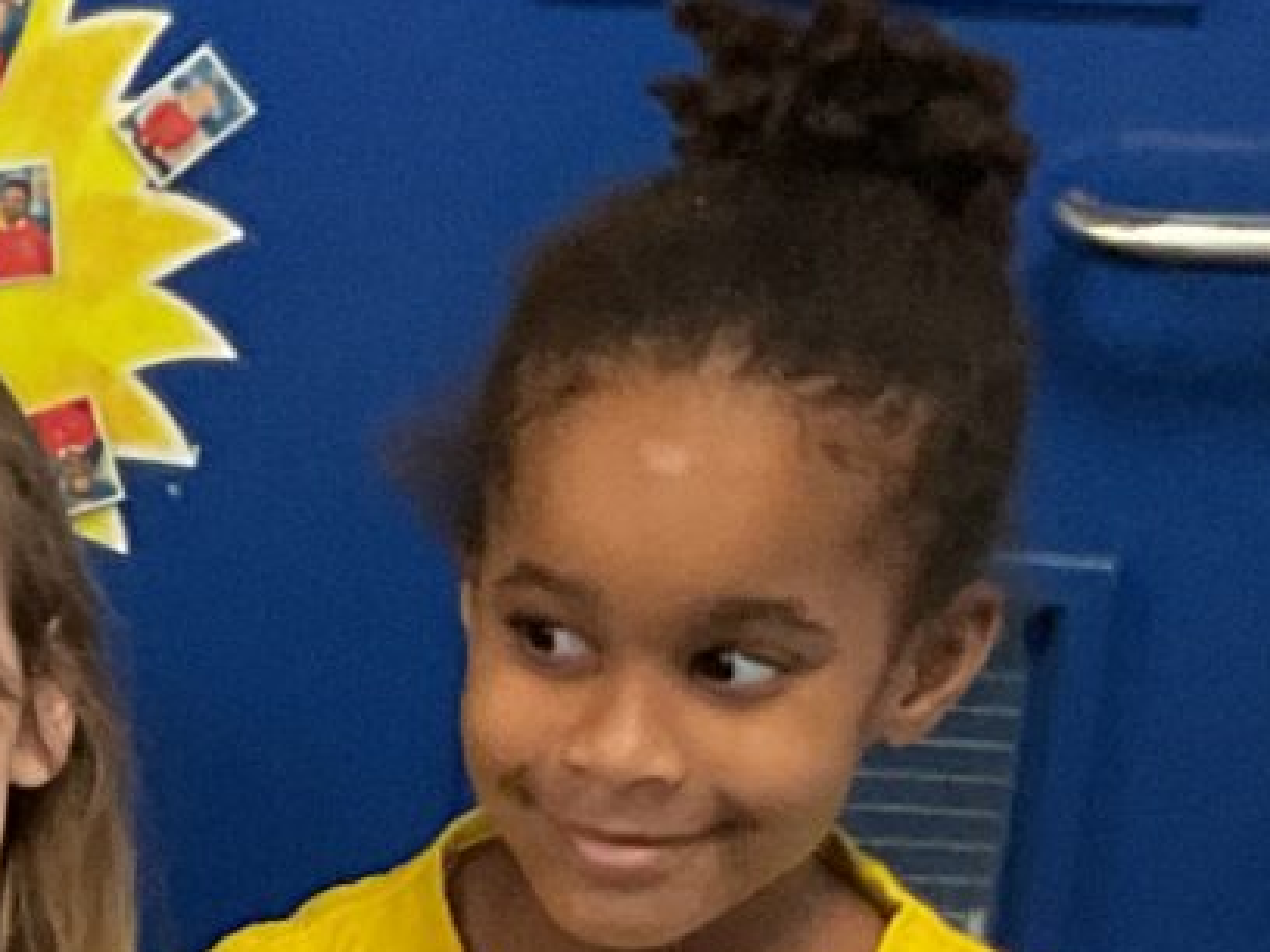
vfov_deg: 7.8
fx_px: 6677
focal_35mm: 182
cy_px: 1839
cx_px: -934
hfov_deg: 10.3
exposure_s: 1/60
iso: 125
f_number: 1.8
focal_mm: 3
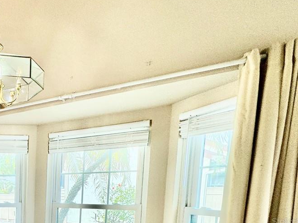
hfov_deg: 40.6
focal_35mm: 34
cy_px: 221
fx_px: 293
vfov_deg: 37.5
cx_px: -47
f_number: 2.2
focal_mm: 2.22
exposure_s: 1/120
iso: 160
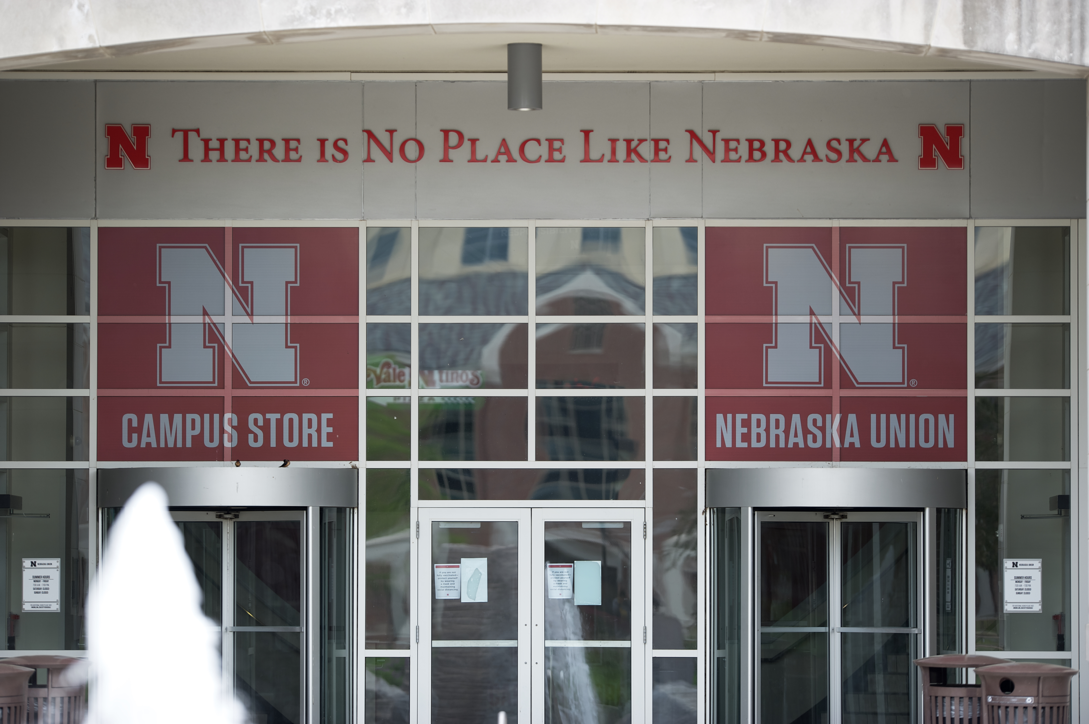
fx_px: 6046
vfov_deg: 6.9
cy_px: 362
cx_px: 544
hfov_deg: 10.3
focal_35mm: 200
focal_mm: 200
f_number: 2.2
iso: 200
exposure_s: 1/320
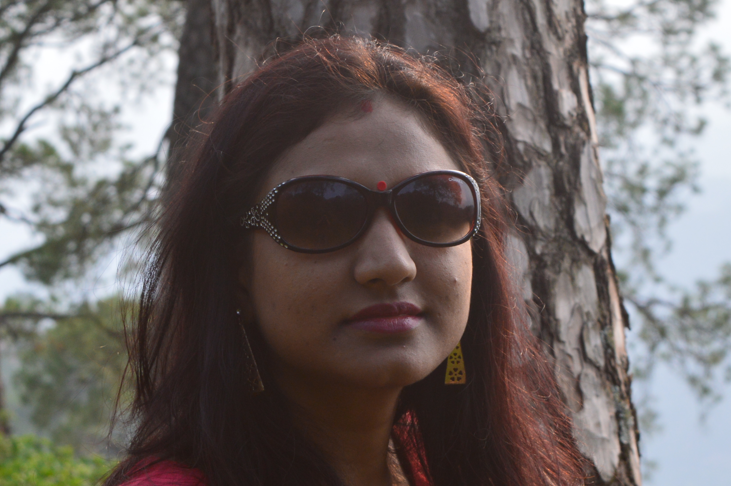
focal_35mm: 149
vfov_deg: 9.2
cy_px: 341
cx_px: 357
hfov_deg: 13.8
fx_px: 3021
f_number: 10
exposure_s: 1/160
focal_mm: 55
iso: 400
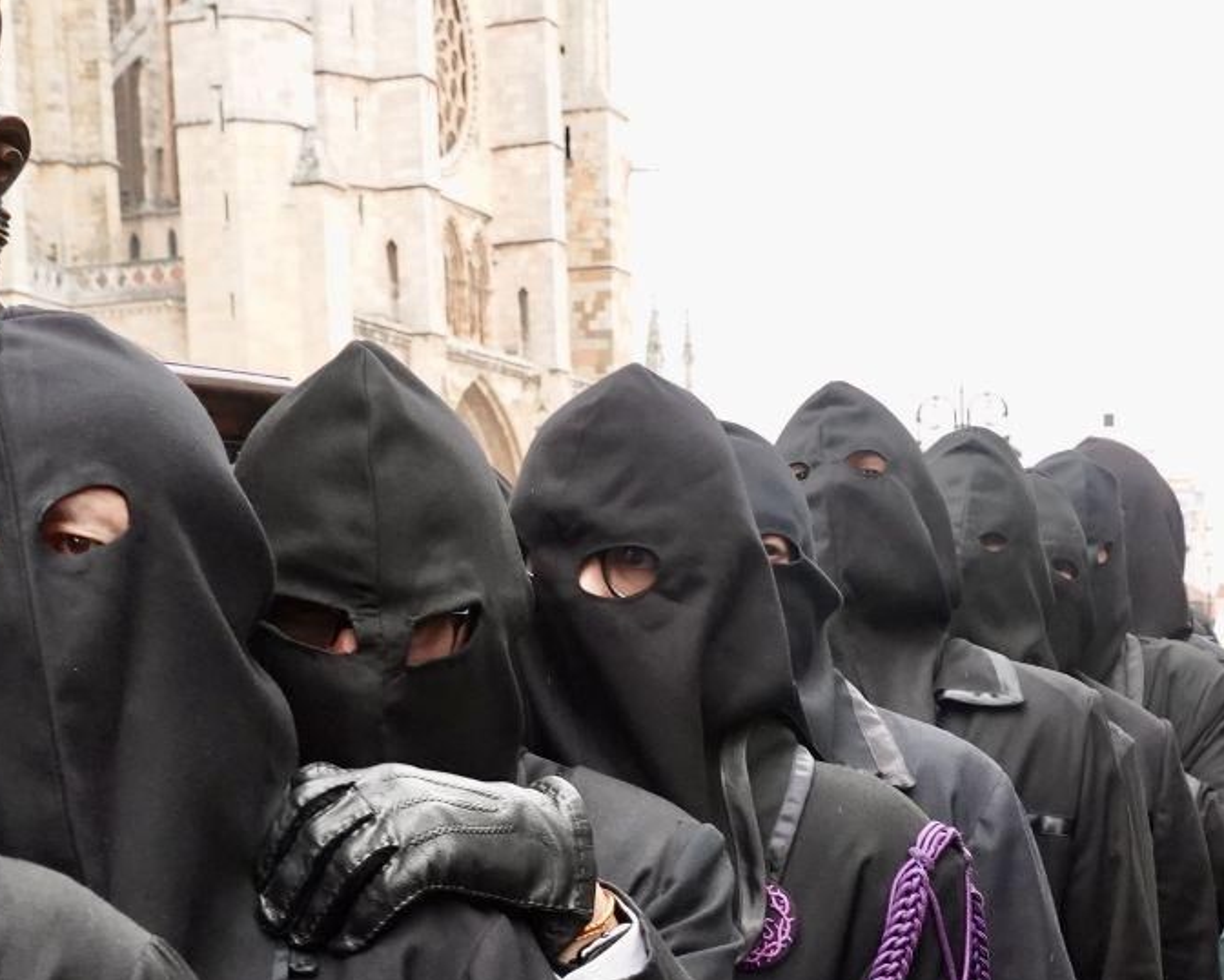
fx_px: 2428
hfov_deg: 28.2
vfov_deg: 21.5
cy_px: 1112
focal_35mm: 67
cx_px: 747
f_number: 7.1
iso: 3200
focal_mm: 24
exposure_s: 1/250
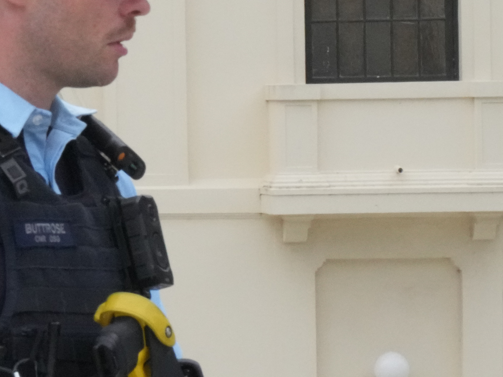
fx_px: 8021
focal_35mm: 552
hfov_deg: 3.6
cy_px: 163
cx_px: -406
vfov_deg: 2.7
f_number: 22
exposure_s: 1/320
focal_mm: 153
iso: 6400
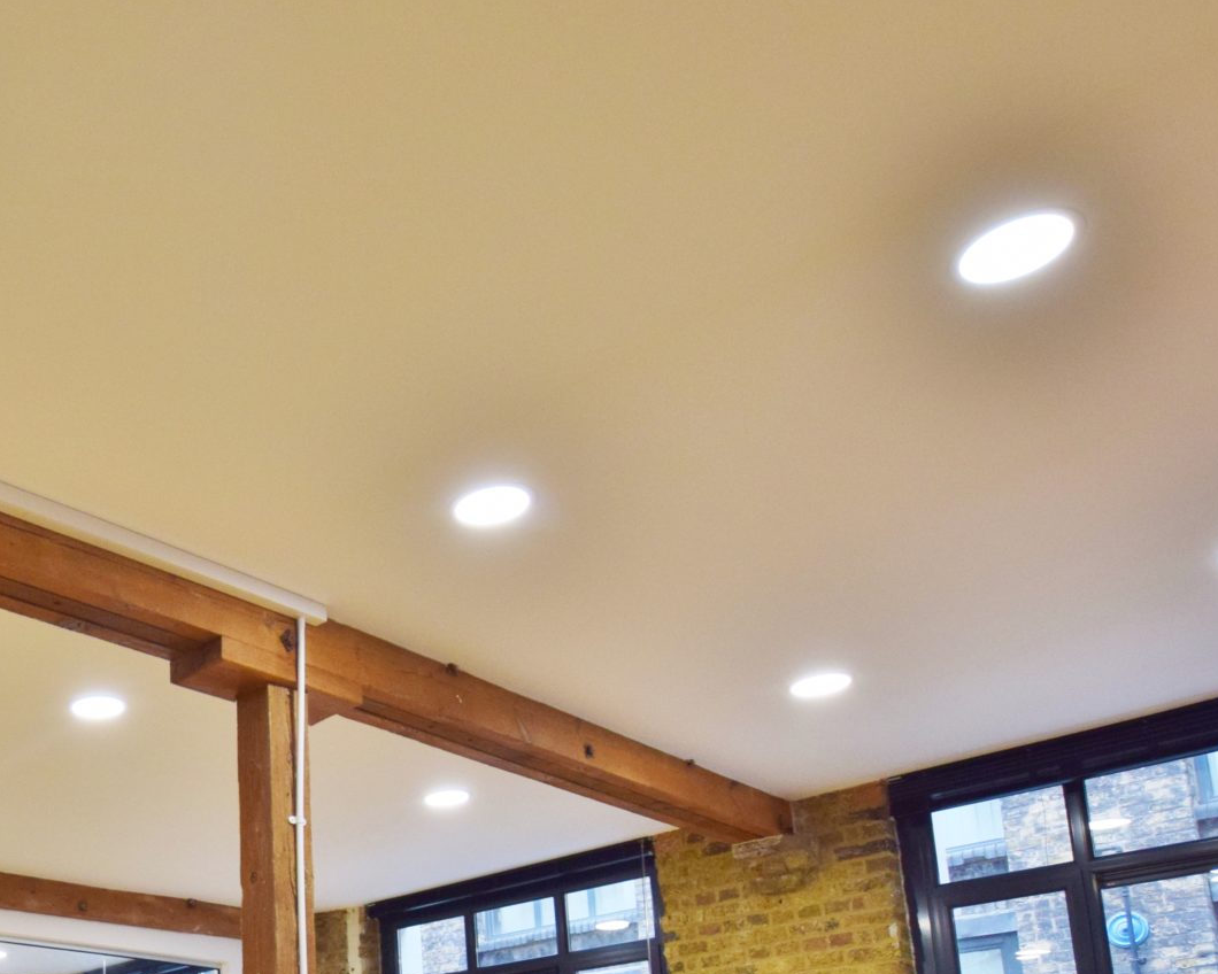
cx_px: 72
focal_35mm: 34
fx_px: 1226
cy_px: 958
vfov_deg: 38.8
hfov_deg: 46.4
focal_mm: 10
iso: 400
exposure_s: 1/100
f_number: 5
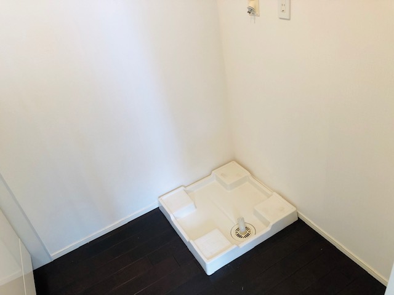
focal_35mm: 28
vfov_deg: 49.7
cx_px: 197
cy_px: 148
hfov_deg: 63.4
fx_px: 319
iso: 32
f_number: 1.8
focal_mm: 3.99
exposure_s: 1/33
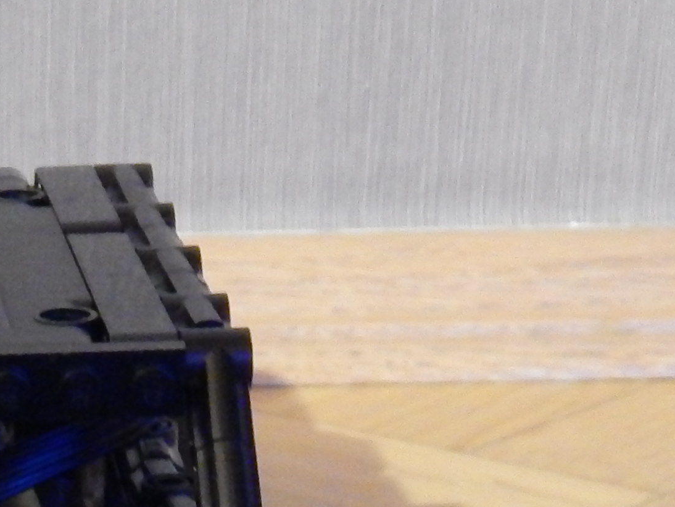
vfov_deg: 8.9
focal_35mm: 160
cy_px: 911
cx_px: -283
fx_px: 3121
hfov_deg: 11.9
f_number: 3.4
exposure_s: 1
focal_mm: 6.8
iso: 800
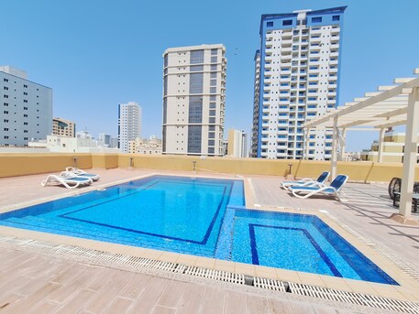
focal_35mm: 13
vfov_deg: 89.9
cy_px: 157
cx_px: 210
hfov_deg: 106.2
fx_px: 157
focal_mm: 1.74
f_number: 2.2
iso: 40
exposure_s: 1/1570
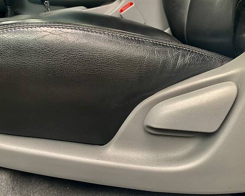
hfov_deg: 48.1
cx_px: 78
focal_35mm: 37
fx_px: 268
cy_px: 76
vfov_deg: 39.9
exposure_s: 1/60
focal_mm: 4.2
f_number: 1.8
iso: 160
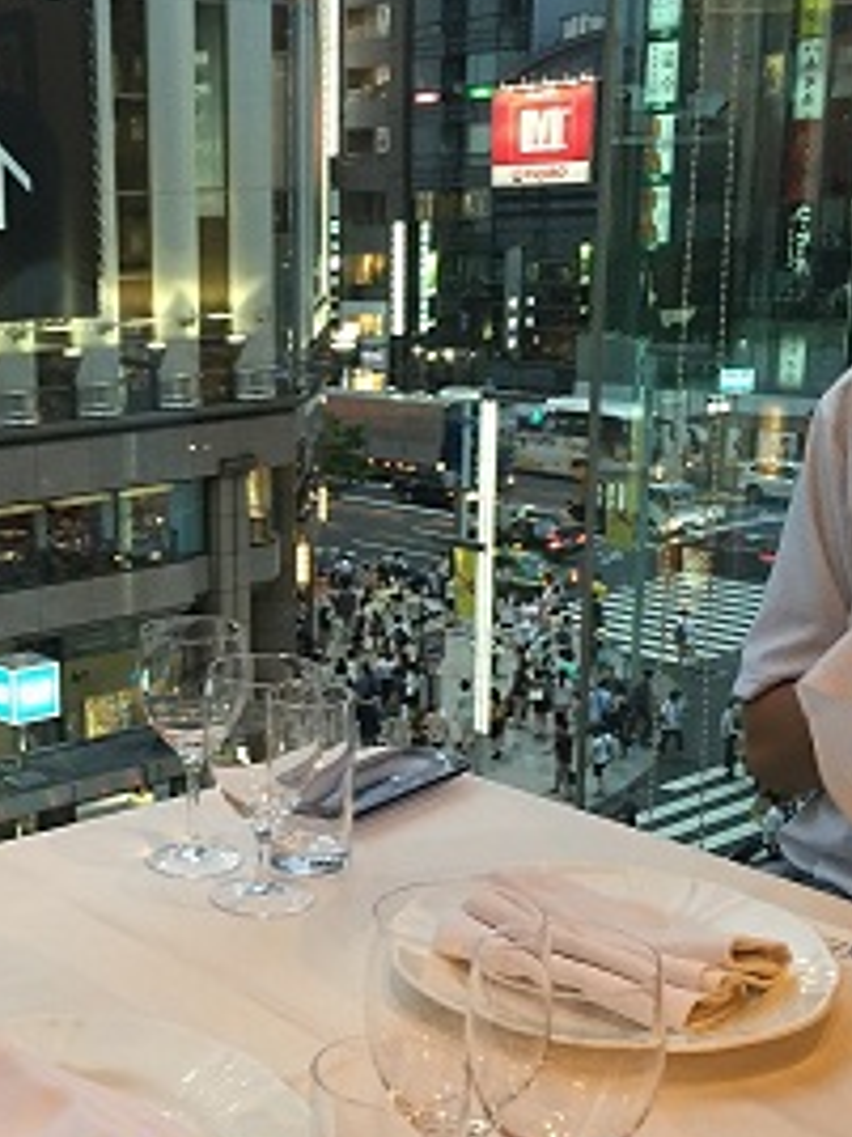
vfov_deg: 36.1
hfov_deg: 26.9
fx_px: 1739
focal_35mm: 53
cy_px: 675
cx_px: 144
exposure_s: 1/30
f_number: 2.2
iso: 160
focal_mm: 4.15
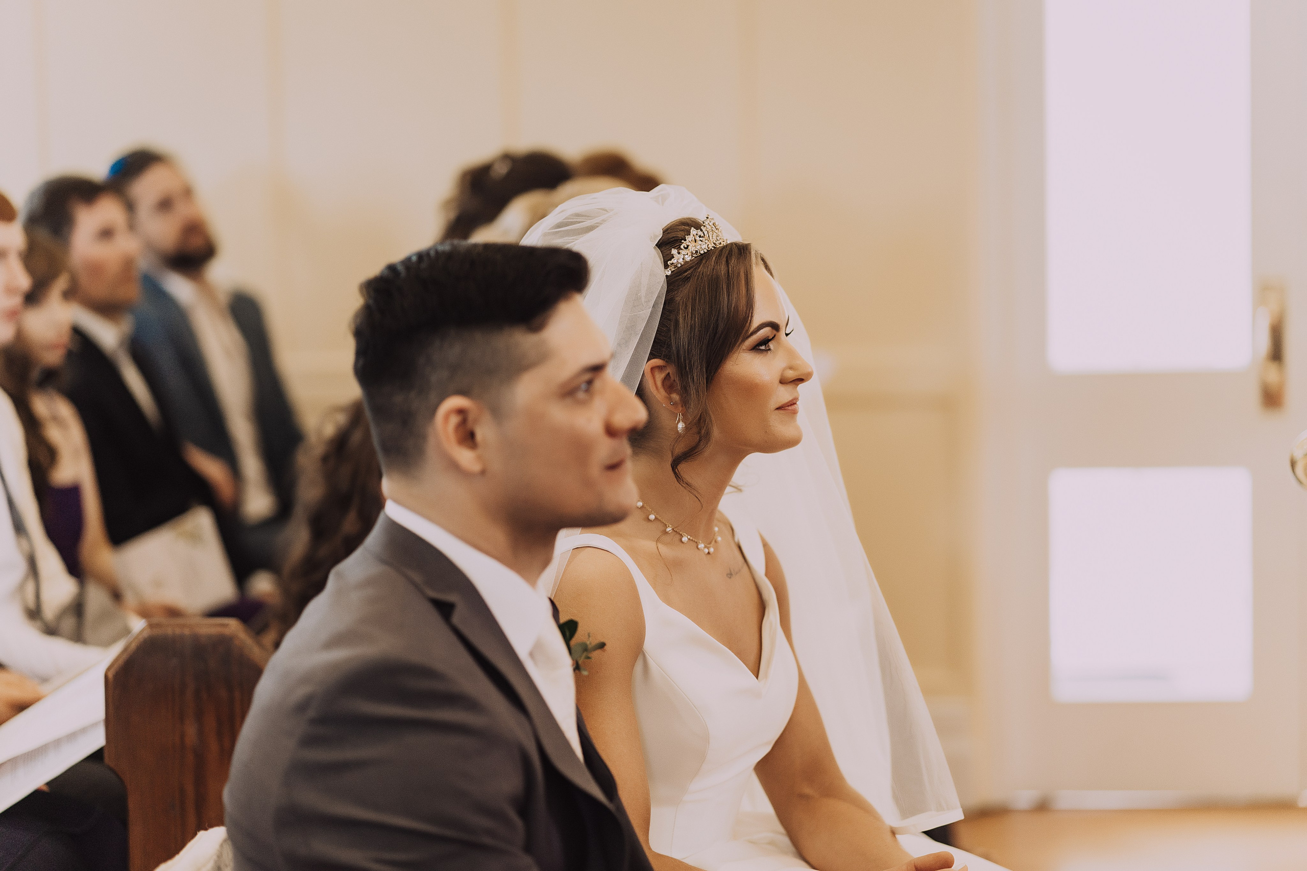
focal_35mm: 85
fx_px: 3086
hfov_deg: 23.9
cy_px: 436
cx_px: 654
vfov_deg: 16.1
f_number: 2
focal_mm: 85
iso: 1000
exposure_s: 1/400
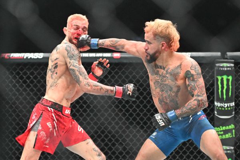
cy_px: 80
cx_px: 120
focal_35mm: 82
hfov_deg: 24.8
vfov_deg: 16.7
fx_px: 547
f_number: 3.2
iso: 4000
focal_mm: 82
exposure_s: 1/1600
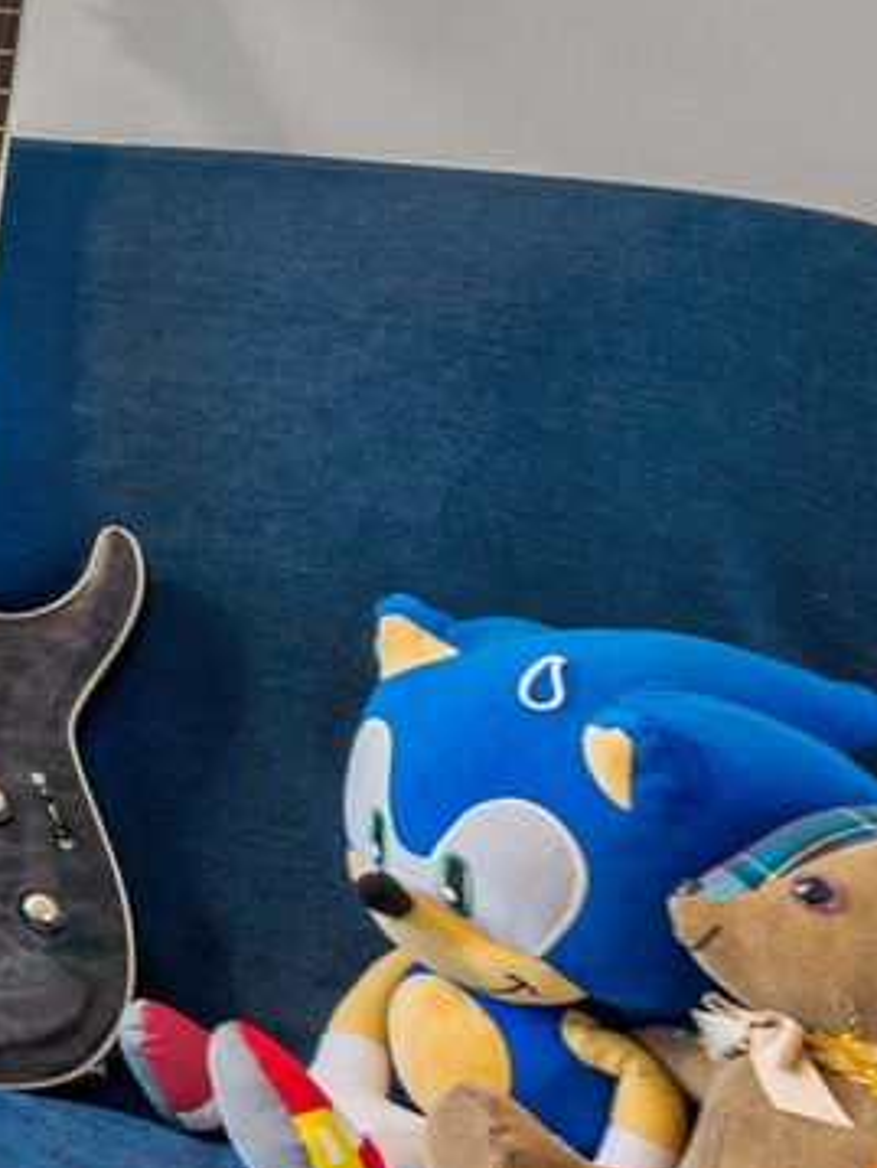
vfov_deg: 23.3
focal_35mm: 77
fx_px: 2598
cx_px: -1754
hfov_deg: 11.3
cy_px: -207
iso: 100
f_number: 8
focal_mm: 14
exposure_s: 1/2.5
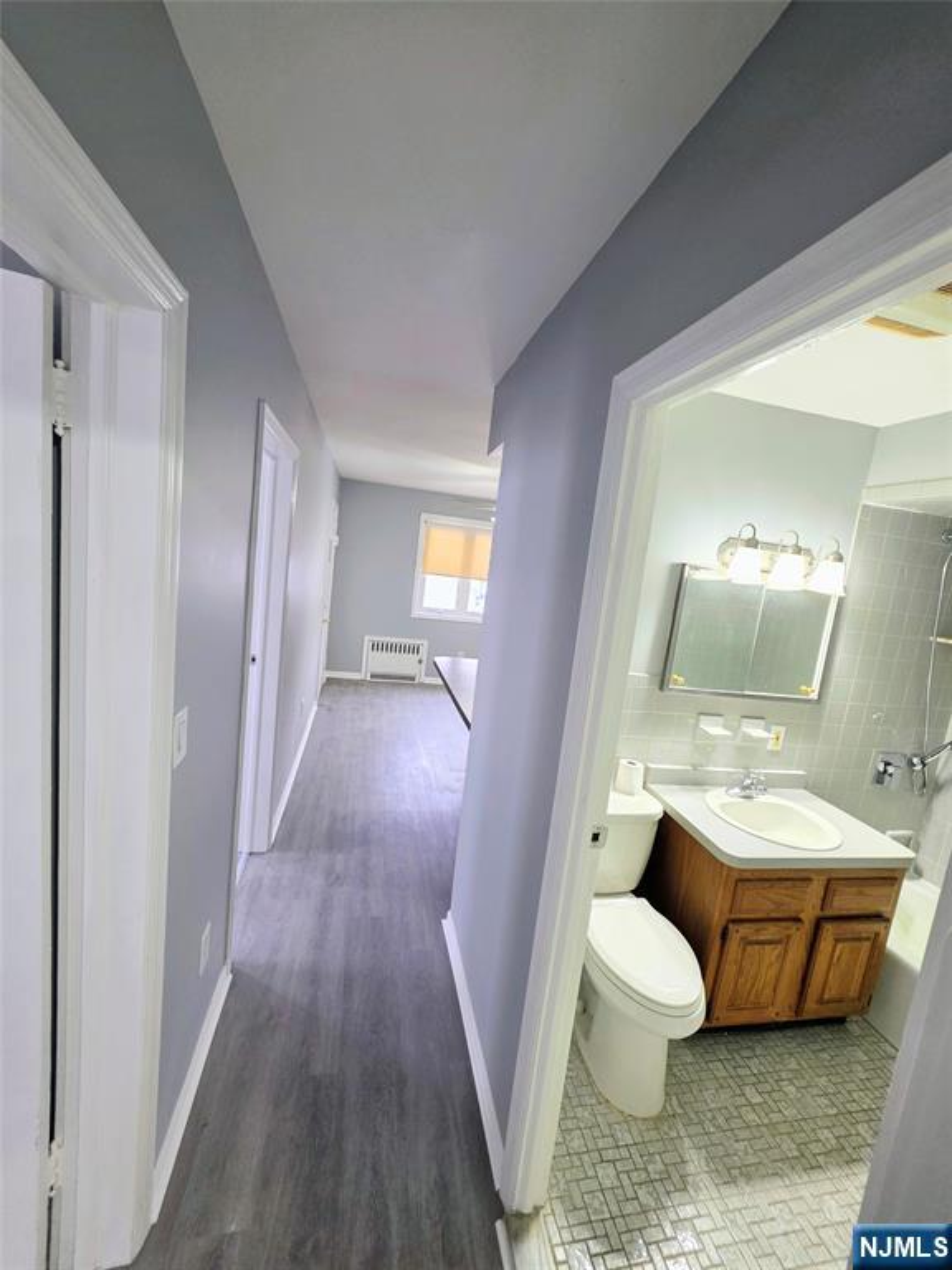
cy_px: 635
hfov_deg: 89.9
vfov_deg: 106.2
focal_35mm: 13
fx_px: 477
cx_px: 476
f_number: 1.9
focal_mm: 2.2
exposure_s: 1/60
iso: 160
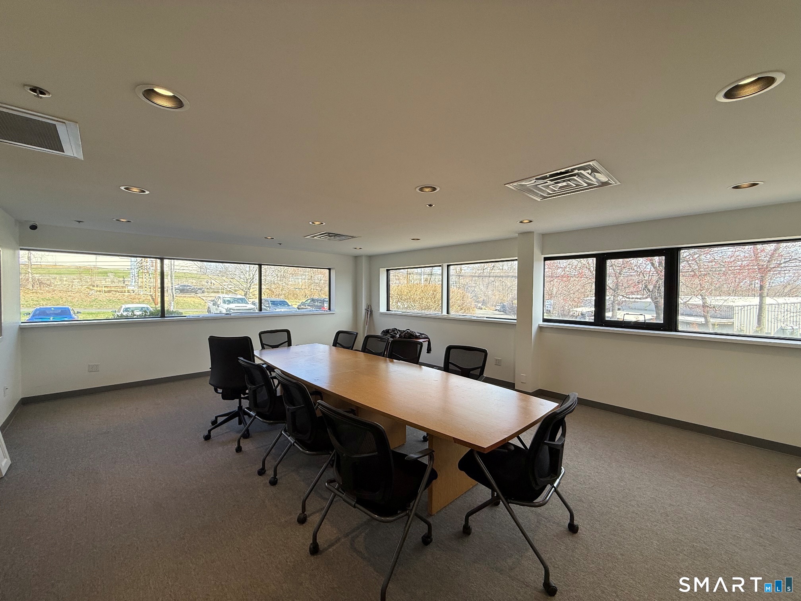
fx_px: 324
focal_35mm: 14
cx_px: 400
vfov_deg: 85.7
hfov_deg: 102.1
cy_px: 300
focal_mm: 2.22
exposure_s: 1/170
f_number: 2.2
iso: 50
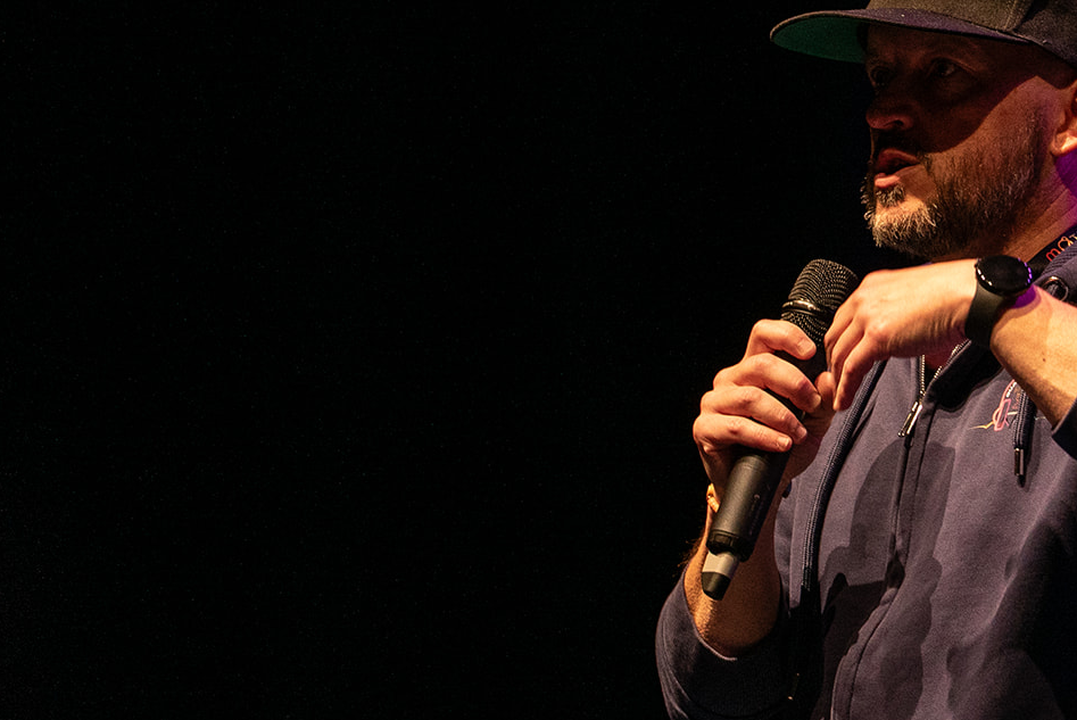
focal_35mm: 507
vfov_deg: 2.7
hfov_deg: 4.1
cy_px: 217
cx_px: 906
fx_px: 15179
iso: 3200
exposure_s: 1/125
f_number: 5.6
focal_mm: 300
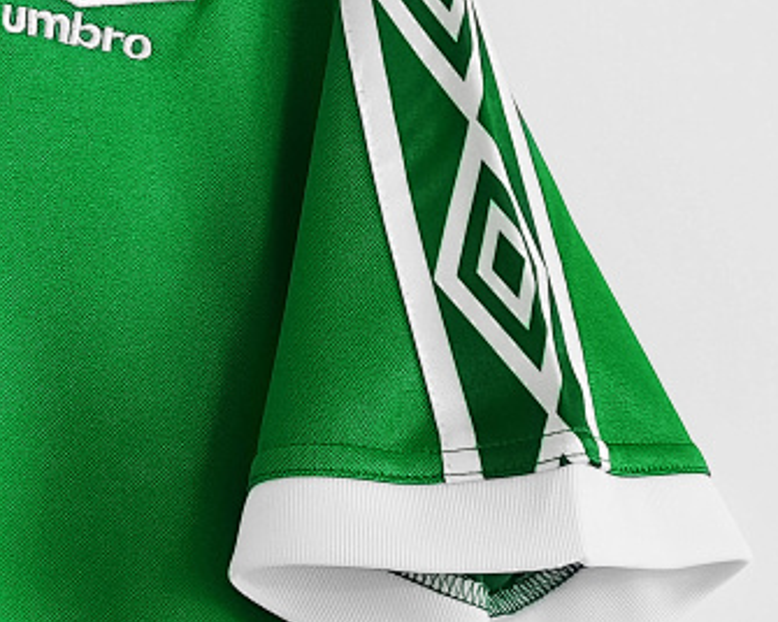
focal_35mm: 110
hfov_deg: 16.0
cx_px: -390
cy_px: 74
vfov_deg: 13.9
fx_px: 2533
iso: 320
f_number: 1.8
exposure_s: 1/33.3
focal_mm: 5.58
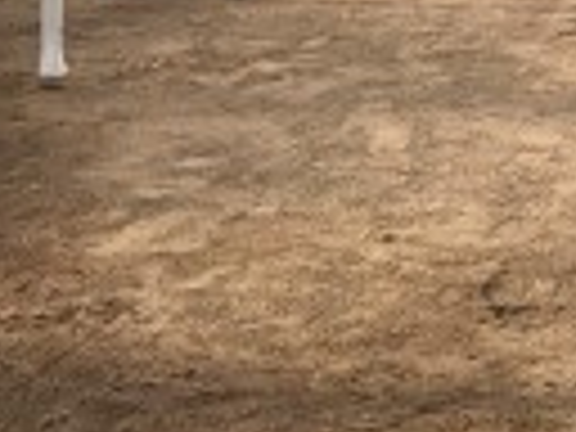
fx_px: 2463
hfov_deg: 11.0
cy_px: -178
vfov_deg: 9.8
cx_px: 1447
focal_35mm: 148
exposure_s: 1/615
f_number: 2.2
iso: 25
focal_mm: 4.15
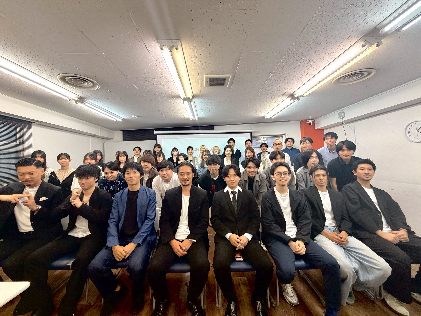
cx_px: 210
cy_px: 158
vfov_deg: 85.7
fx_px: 170
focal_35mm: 14
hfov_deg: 102.1
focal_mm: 2.22
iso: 200
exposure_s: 1/100
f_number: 2.2
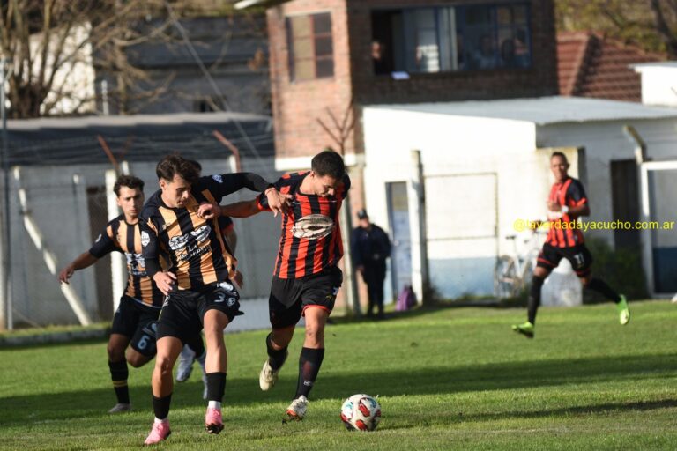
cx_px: 338
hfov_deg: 5.7
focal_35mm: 360
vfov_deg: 3.8
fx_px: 6769
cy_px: 226
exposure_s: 1/400
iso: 100
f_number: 5.6
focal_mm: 240
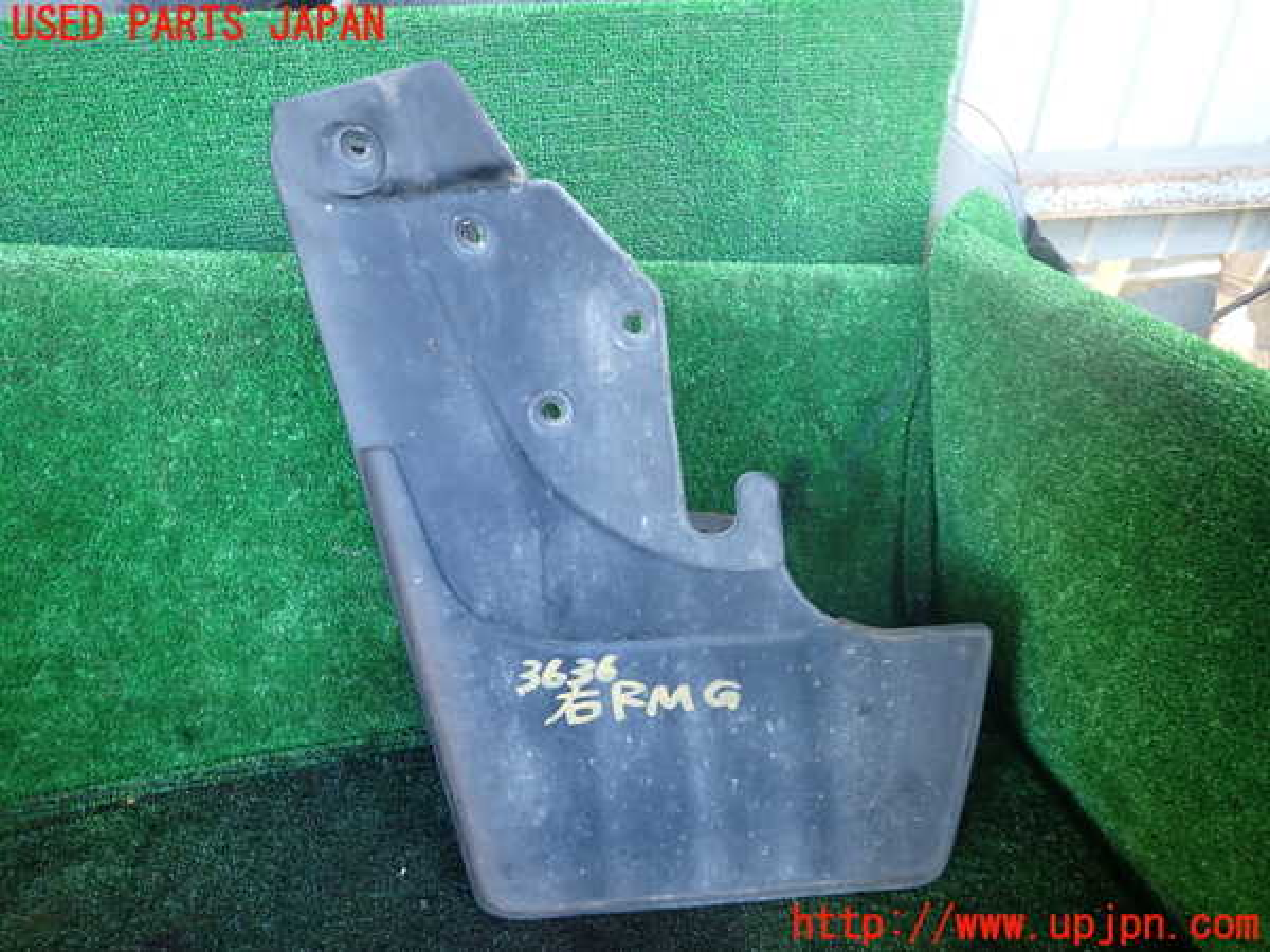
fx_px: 917
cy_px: 476
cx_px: 635
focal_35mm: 25
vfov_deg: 54.9
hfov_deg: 69.4
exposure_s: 1/30
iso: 200
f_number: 2
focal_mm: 4.5
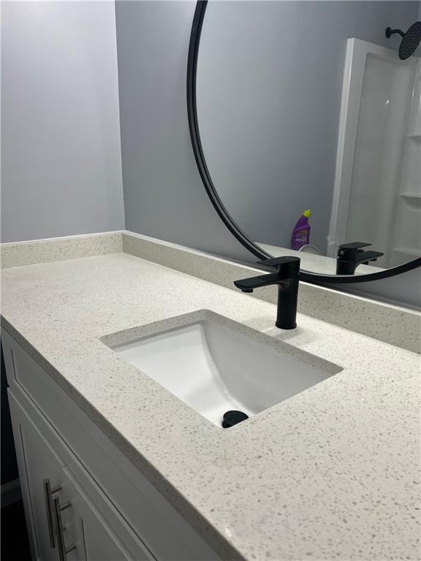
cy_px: 280
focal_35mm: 26
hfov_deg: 53.1
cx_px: 210
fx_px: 422
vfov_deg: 67.3
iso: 64
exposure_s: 1/120
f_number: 1.5
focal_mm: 5.7
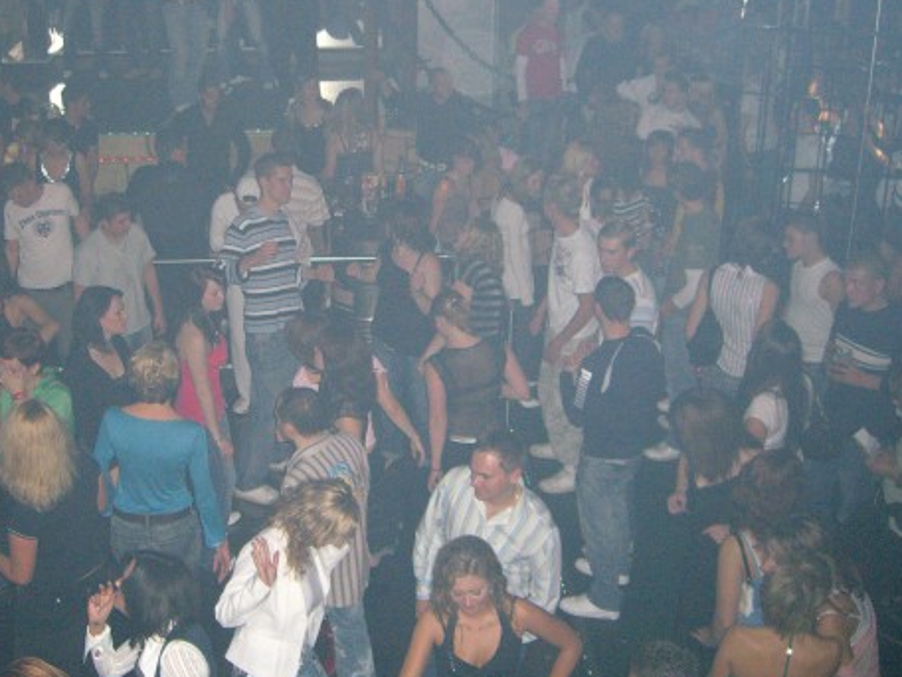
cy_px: 265
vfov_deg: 29.0
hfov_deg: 38.0
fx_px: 1303
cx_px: 344
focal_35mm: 50
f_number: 2.8
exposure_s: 1/60
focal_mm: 7.9
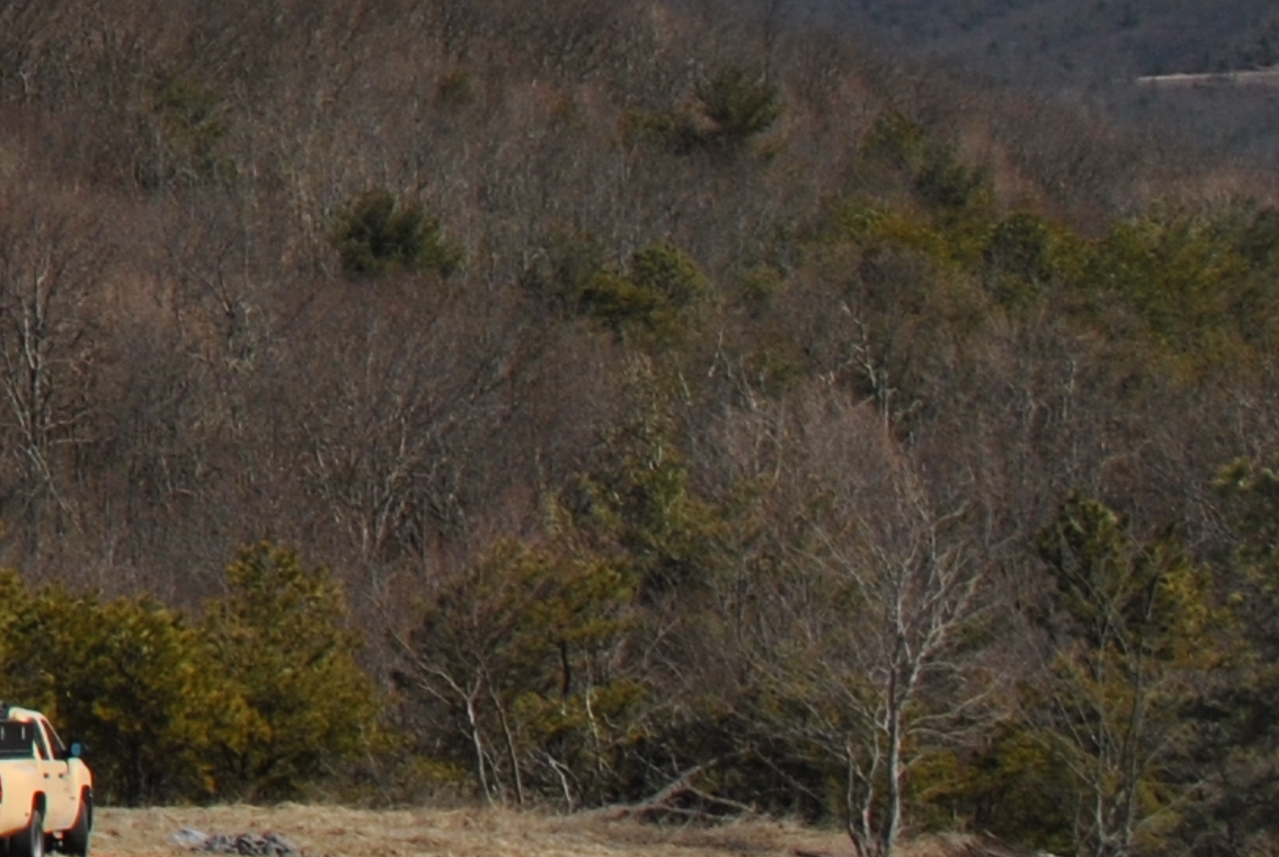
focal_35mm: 171
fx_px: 6084
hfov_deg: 10.5
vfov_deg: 7.8
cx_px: -1649
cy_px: -742
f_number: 9
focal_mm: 24
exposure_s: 1/320
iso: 100
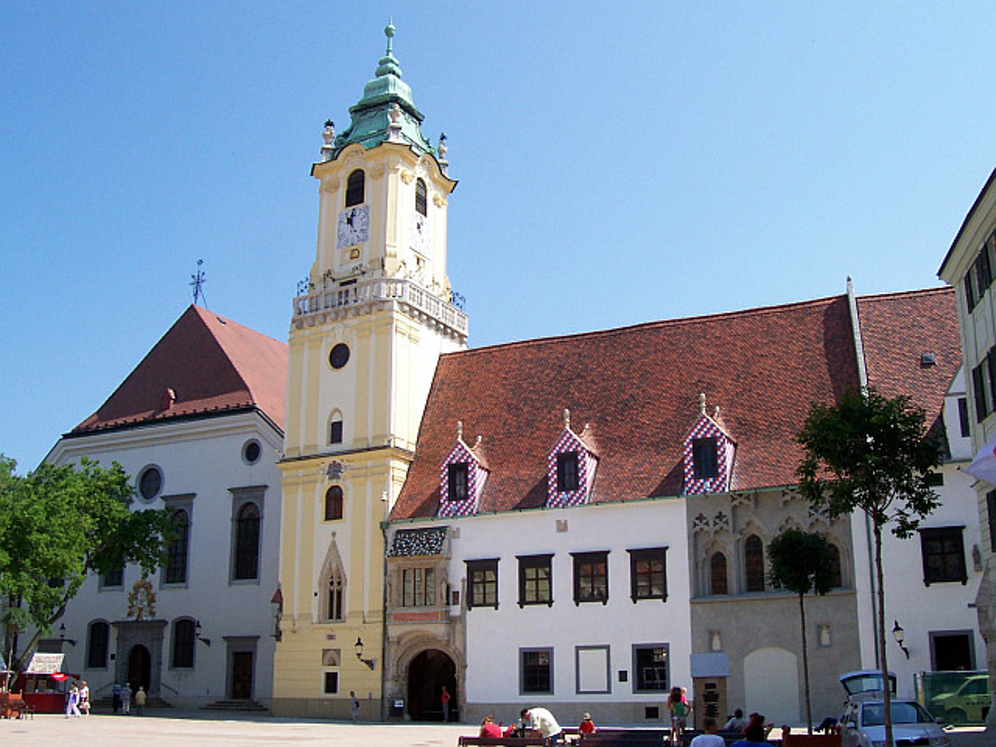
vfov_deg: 41.8
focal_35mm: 34
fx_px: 978
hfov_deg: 54.0
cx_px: 498
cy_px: 374
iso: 80
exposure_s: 1/442
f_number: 5.1
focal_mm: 5.6
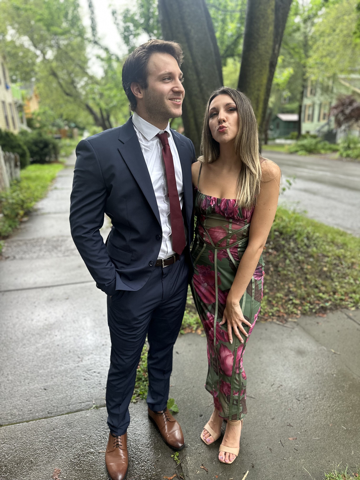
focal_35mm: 24
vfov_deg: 71.6
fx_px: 333
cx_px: 180
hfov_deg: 56.8
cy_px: 240
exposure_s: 1/121
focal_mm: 6.86
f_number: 1.78
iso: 160
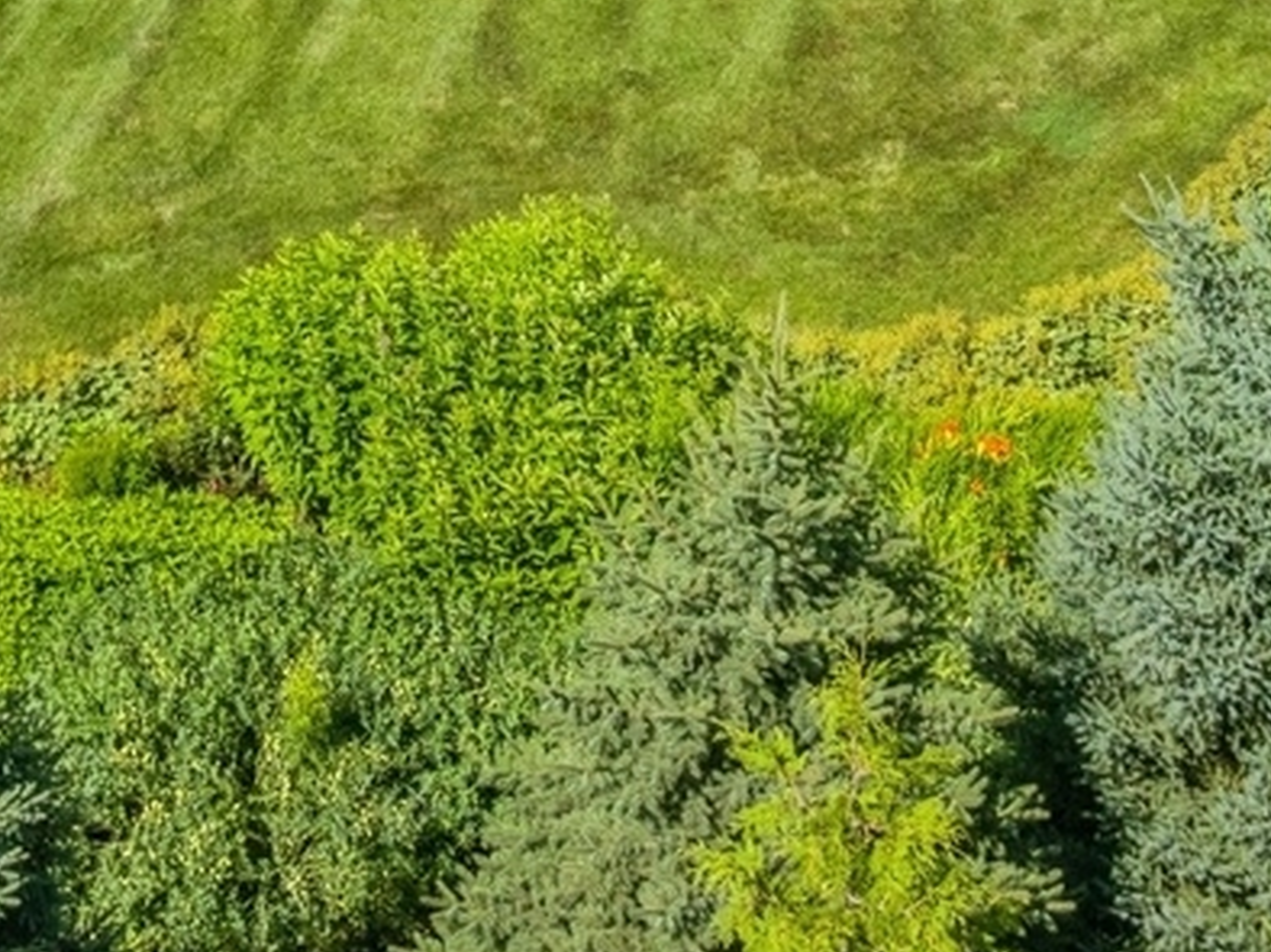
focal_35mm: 88
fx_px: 3229
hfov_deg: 22.2
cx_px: 424
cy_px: -687
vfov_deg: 14.9
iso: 200
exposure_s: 1/500
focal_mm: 12.29
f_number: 8
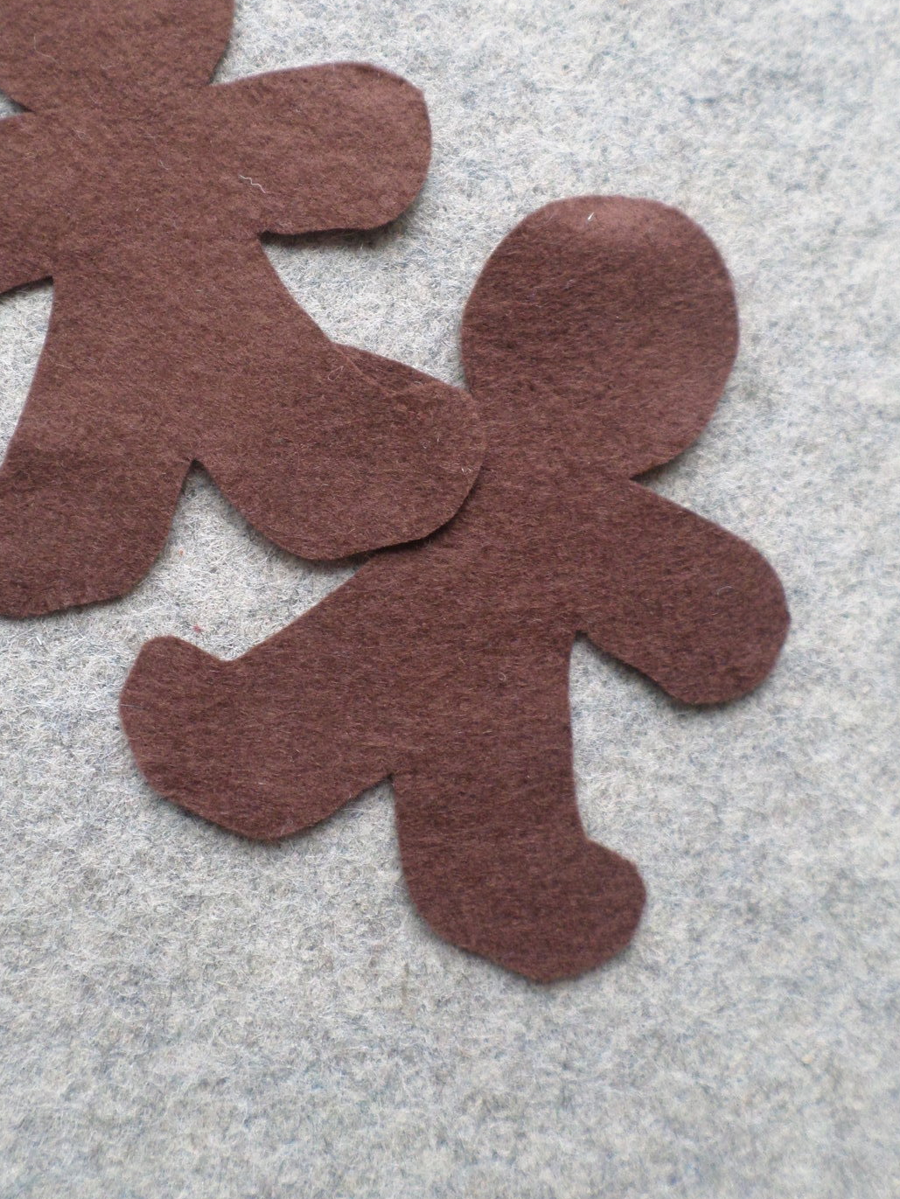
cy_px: 470
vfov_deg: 52.2
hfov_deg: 40.5
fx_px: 1213
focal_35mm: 35
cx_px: 350
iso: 120
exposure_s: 1/30
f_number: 2.5
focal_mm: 4.5
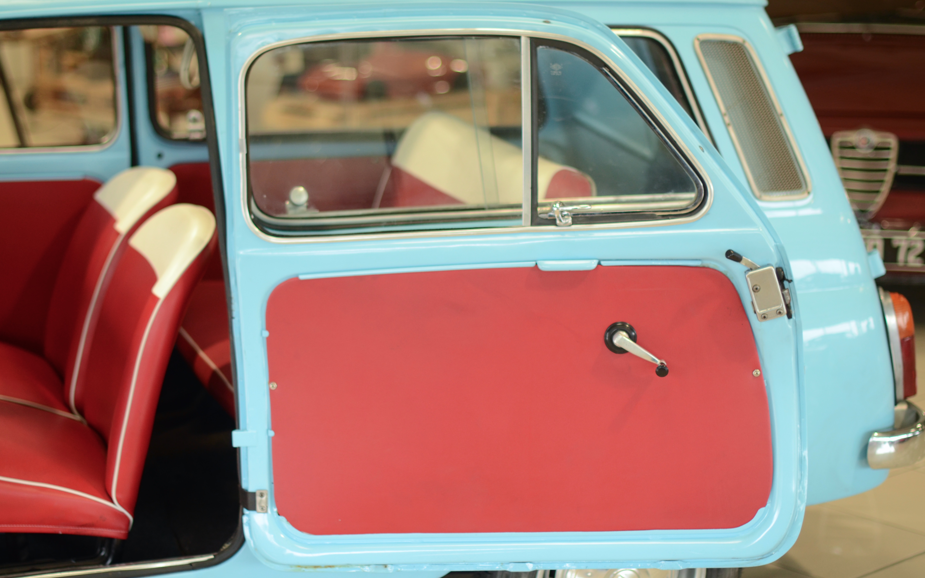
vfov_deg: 16.9
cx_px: 464
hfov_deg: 26.8
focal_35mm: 77
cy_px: 294
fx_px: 1941
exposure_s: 1/80
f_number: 1.8
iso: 320
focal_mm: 50
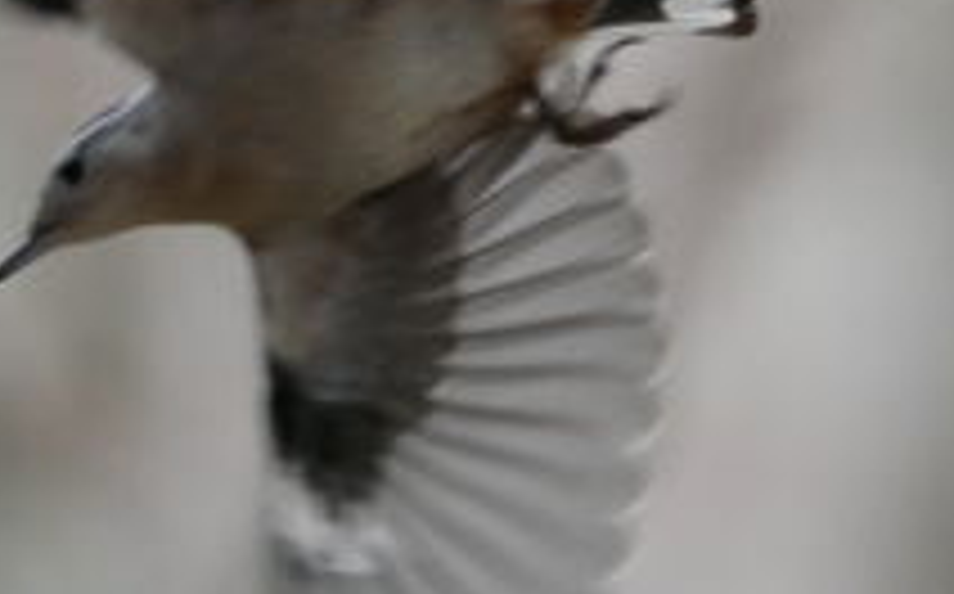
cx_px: 756
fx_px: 41971
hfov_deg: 1.3
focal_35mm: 1616
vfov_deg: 0.8
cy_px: -29
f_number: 5.4
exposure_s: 1/640
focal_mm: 252
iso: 2500
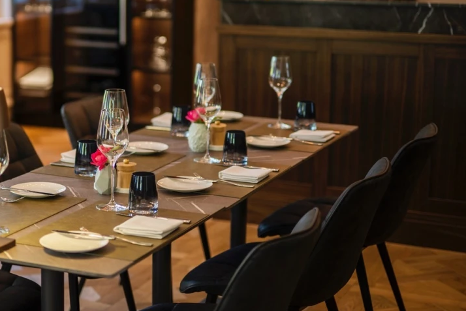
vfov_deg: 16.2
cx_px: 82
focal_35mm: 84
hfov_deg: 23.8
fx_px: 1087
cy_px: 102
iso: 250
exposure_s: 1/125
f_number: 1.4
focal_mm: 50
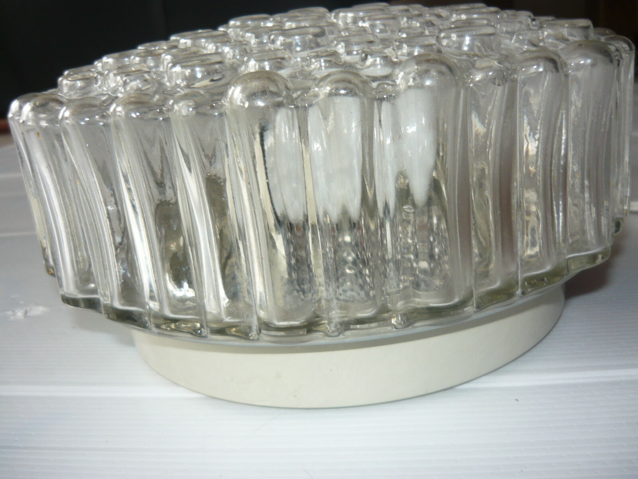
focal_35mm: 33
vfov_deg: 42.9
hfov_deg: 55.4
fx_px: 608
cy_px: 240
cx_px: 319
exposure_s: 1/30
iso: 100
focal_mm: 5.5
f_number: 2.8
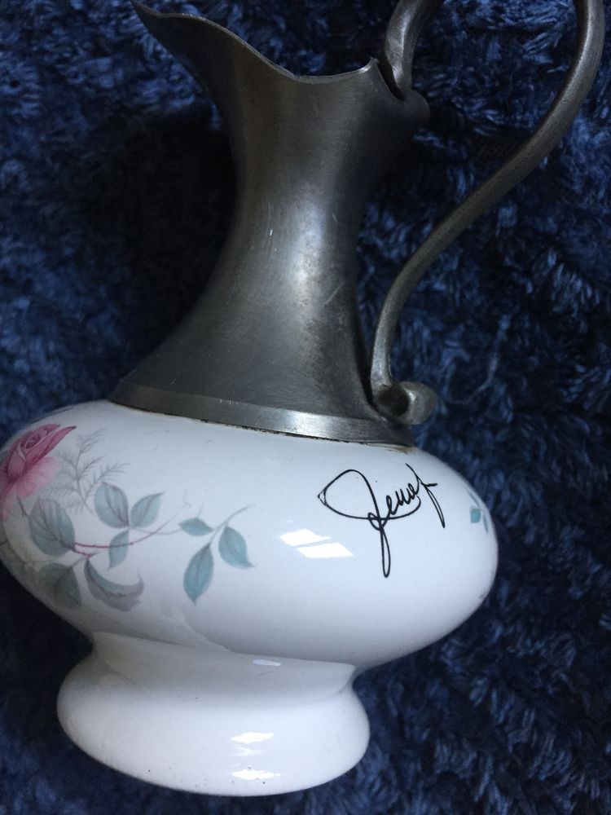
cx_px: 306
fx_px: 682
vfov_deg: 61.7
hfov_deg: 48.2
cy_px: 408
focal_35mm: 29
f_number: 2.2
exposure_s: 1/33
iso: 160
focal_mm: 4.15
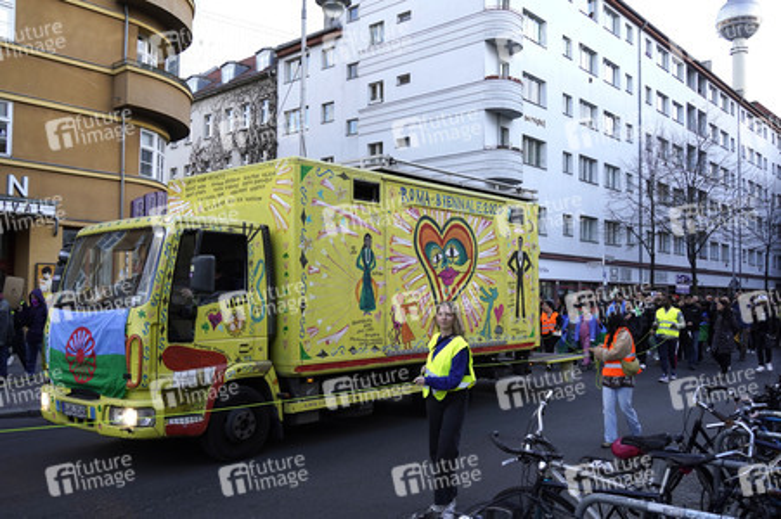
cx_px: 390
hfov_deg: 58.8
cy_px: 260
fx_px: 694
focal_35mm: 32
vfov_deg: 41.1
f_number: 5.6
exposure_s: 1/200
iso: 320
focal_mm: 32
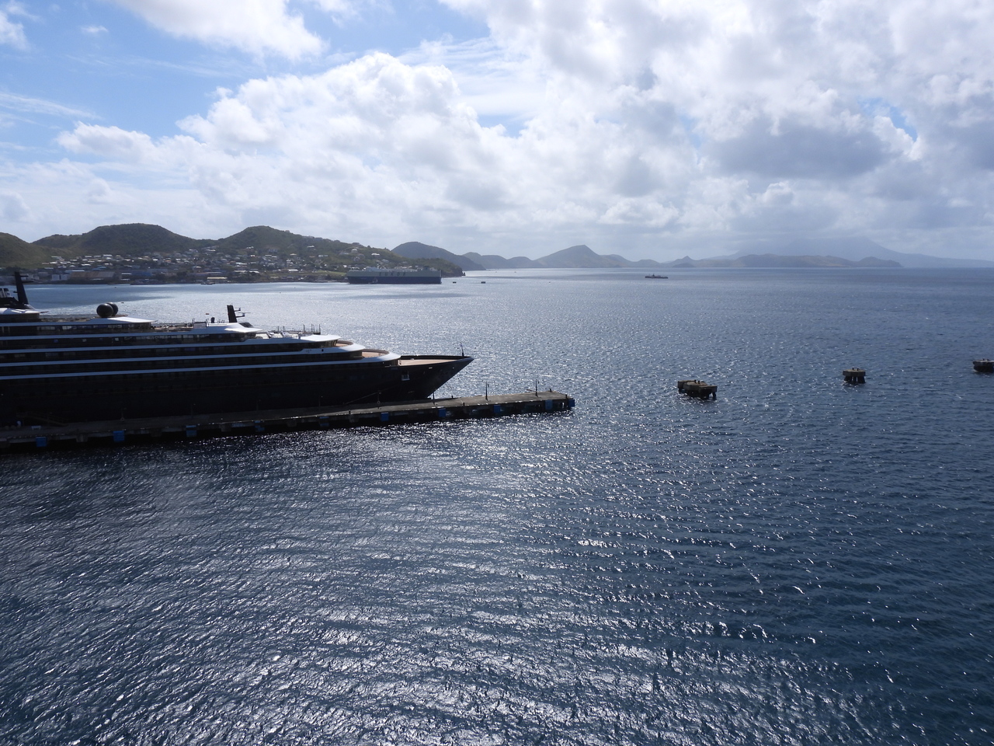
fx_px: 689
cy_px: 373
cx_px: 497
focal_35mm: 24
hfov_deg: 71.6
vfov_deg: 56.8
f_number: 4
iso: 100
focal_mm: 4.3
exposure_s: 1/2000
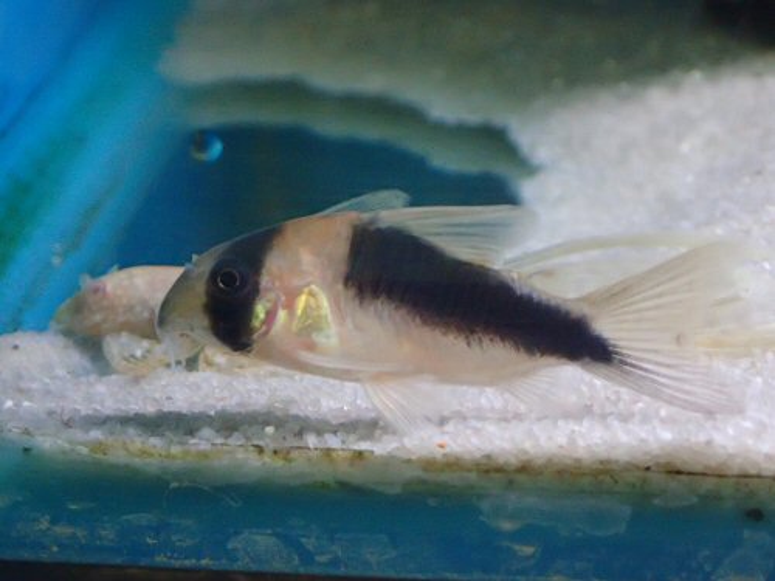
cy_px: 290
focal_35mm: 100
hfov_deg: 19.6
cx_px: 388
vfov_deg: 14.8
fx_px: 2239
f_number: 4.9
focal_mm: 18
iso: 1600
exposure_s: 1/15
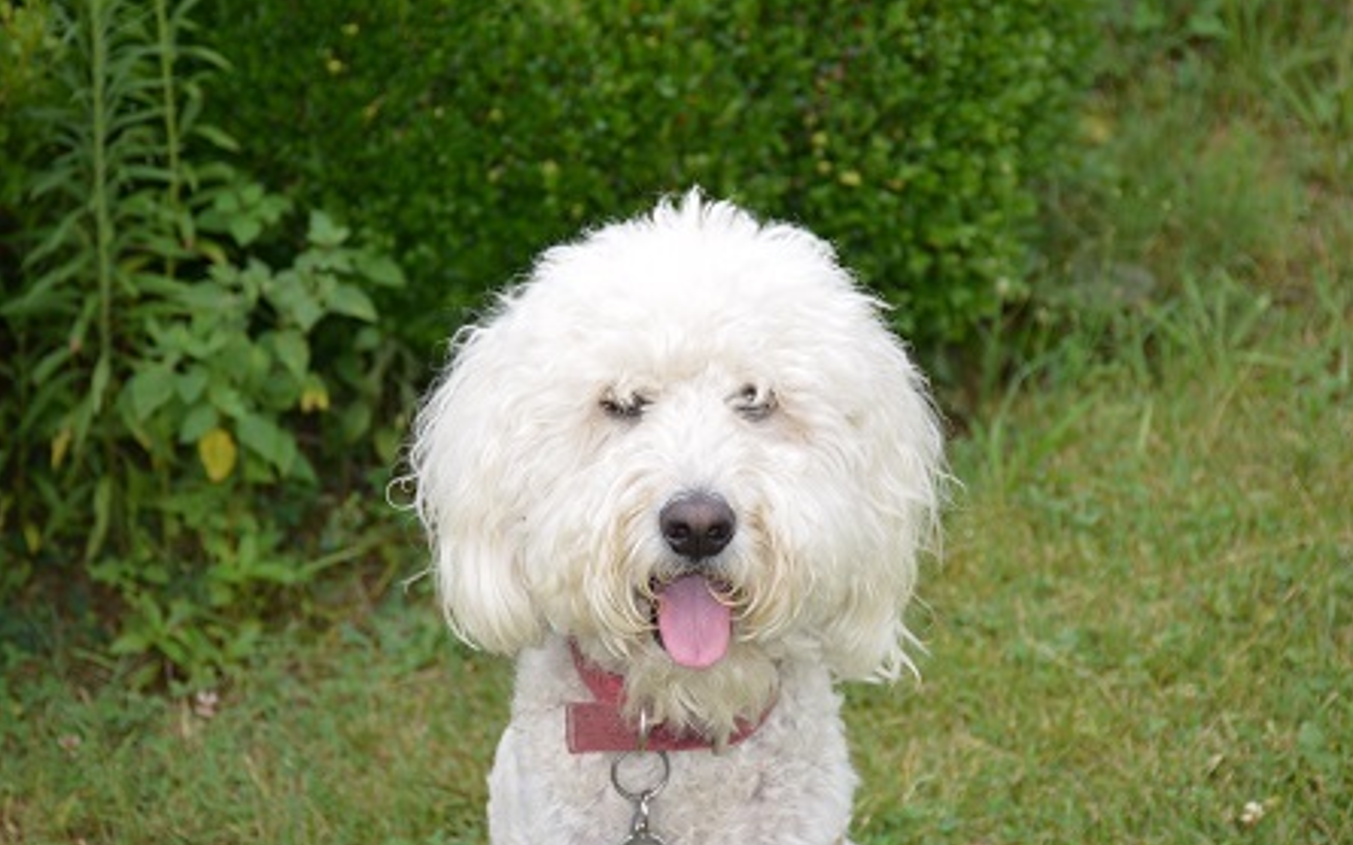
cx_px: 684
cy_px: 447
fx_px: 3429
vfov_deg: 14.1
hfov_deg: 22.3
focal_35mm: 93
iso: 100
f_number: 6.3
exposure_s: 1/250
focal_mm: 60
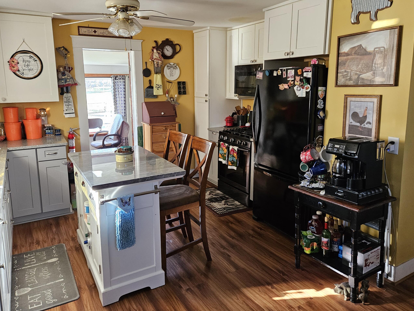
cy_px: 141
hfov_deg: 65.3
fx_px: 323
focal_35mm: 27
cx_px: 215
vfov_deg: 51.3
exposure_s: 1/120
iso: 500
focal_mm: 5.4
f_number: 1.8
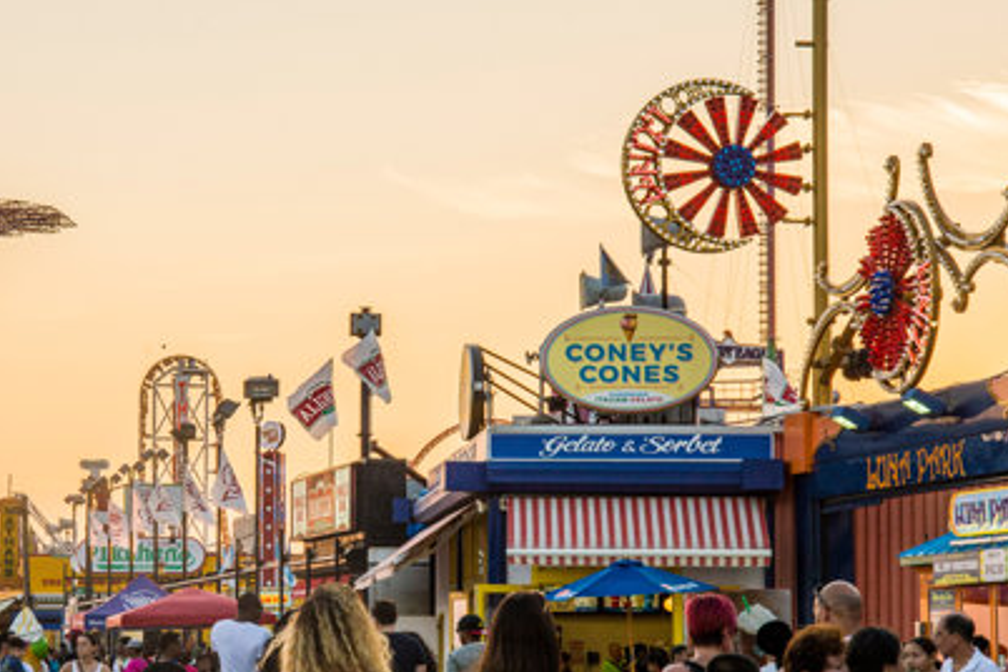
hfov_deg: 19.4
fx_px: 2940
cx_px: 318
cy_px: 407
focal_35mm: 105
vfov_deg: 13.0
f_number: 10
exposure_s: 1/320
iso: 800
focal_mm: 66
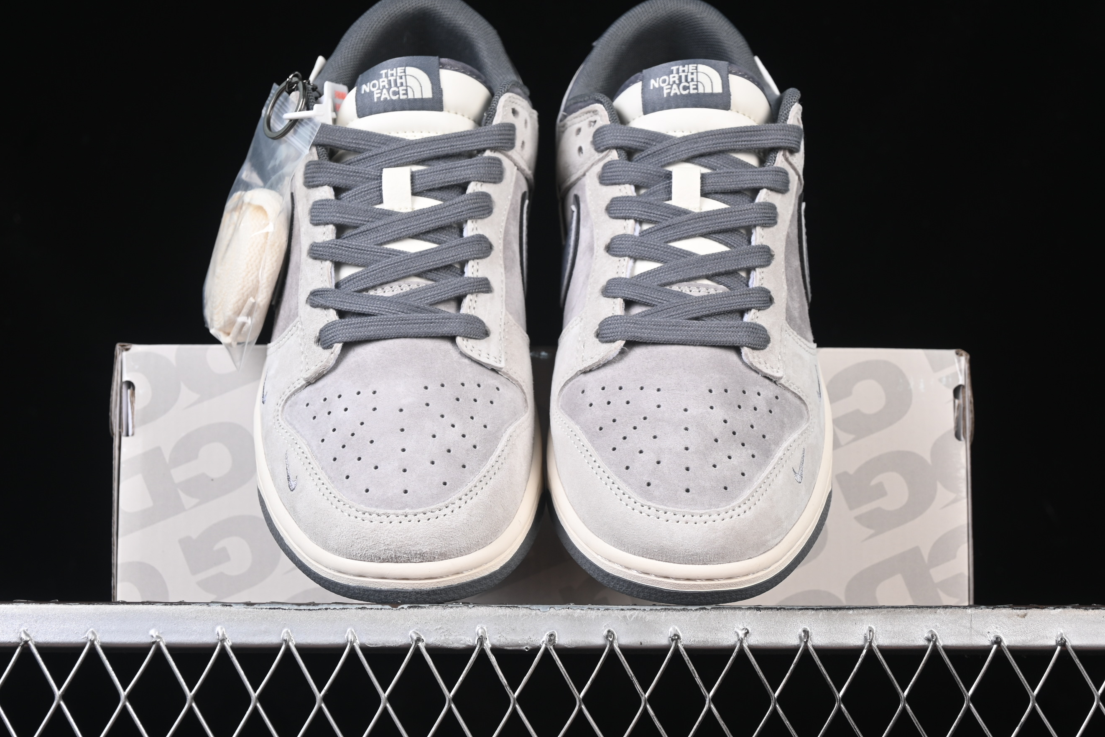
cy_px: 361
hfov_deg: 25.7
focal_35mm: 79
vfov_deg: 17.3
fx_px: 2425
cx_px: 546
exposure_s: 1/60
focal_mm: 50
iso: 160
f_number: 7.1
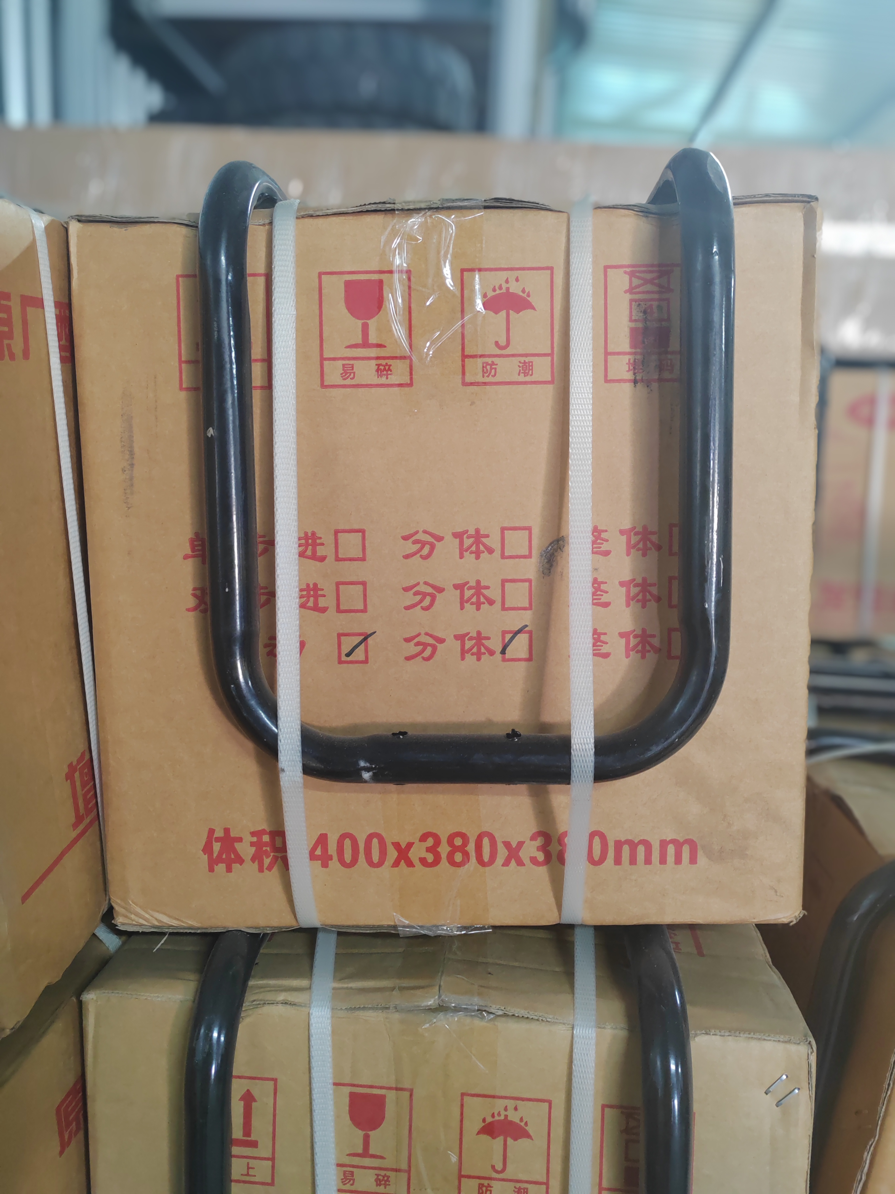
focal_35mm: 27
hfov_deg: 51.4
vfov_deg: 65.3
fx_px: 931
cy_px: 597
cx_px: 448
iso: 500
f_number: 4
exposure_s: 1/33
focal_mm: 5.52
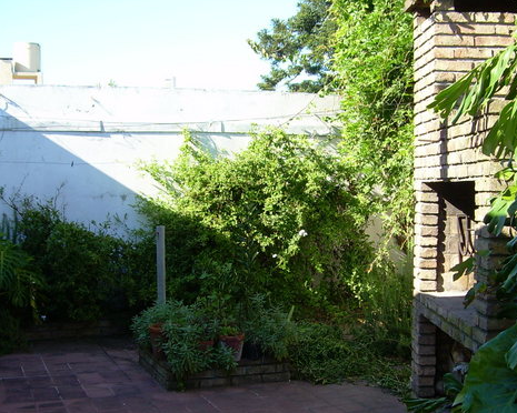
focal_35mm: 51
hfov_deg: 36.6
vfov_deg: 29.5
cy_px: 264
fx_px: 780
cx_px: 284
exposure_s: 1/229
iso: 50
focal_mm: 6.3
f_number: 2.8
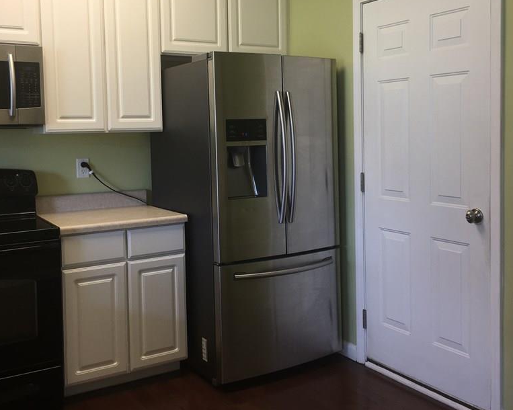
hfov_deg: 47.9
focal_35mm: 38
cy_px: 164
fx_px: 577
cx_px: 233
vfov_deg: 39.0
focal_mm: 4.15
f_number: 2.2
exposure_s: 1/30
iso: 25
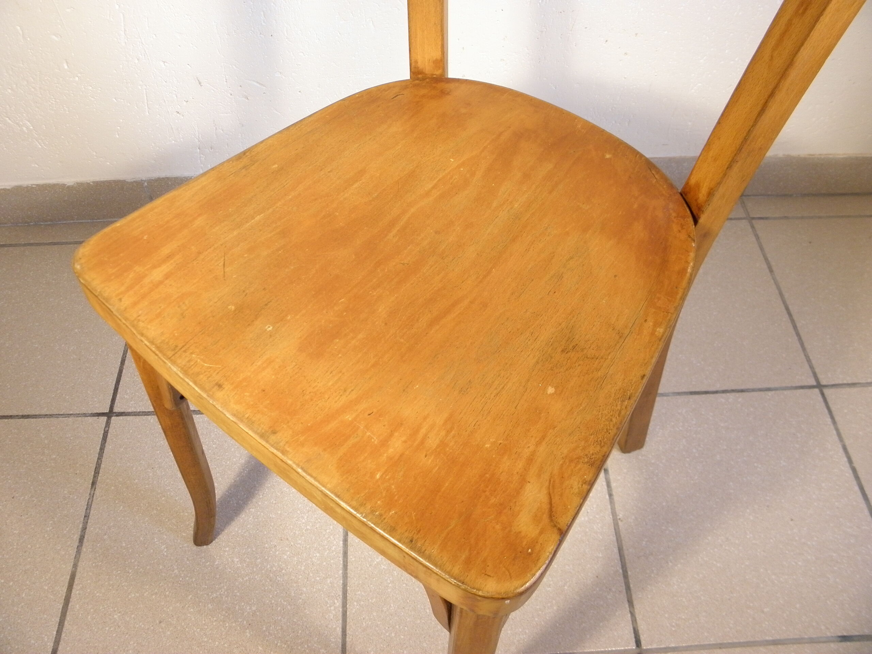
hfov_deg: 63.4
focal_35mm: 28
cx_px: 436
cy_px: 327
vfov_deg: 49.7
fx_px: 705
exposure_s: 1/30
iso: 200
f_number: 3.5
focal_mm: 5
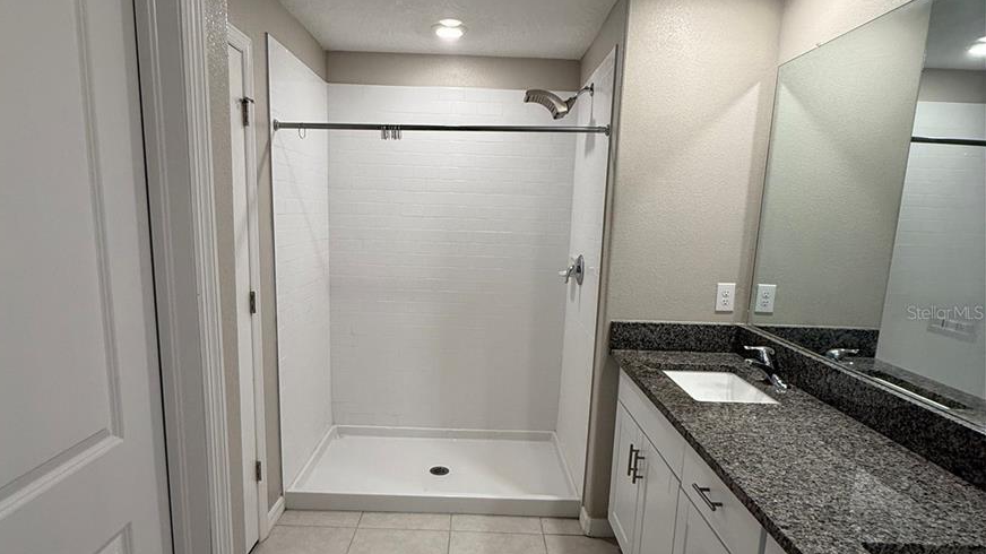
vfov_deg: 53.4
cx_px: 478
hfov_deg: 83.8
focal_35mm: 21
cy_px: 312
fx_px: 549
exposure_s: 1/120
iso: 160
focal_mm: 2.22
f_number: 2.2
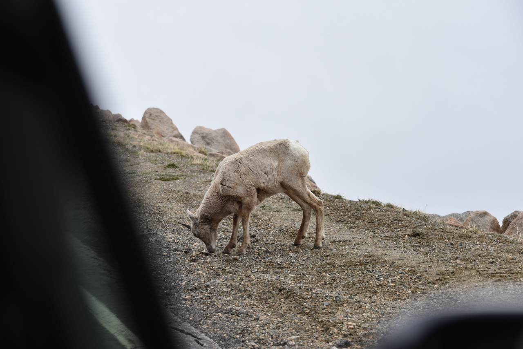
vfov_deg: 12.2
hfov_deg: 18.3
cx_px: 262
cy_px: 174
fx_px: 1627
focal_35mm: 112
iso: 100
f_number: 9
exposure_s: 1/320
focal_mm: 112
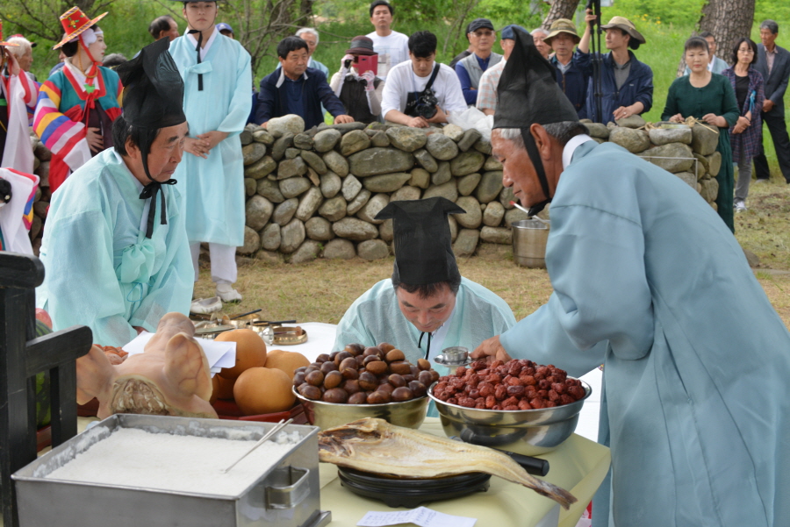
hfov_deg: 28.8
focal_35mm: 70
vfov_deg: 19.5
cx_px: 395
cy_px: 264
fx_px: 1537
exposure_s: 1/125
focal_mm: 70
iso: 800
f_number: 8
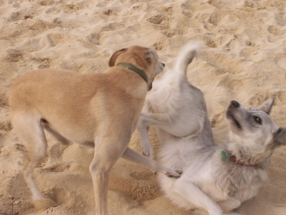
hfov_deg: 32.2
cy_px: 108
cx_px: 143
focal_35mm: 60
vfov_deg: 24.4
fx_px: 496
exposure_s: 1/160
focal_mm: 10.07
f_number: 7.1
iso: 50
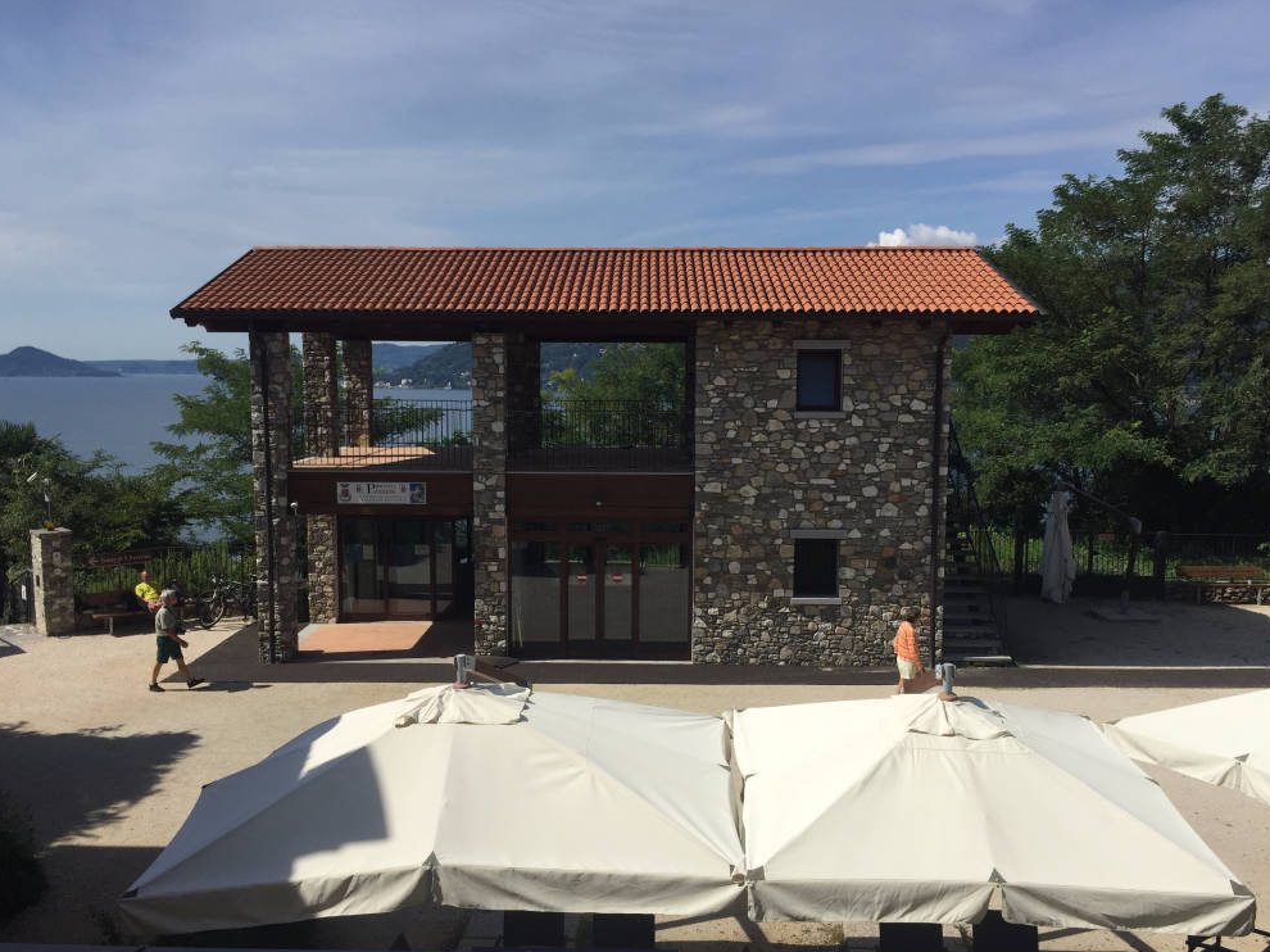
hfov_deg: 60.0
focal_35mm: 30
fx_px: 1100
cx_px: 627
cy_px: 491
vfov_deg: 46.8
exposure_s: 1/3300
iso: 32
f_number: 2.2
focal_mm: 4.15
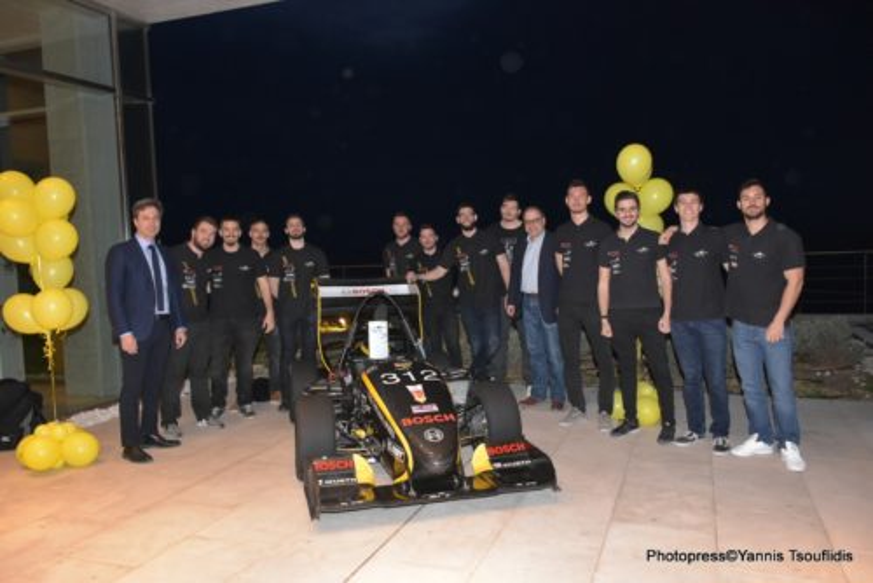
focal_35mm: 27
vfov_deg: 48.0
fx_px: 655
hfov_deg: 67.4
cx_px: 436
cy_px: 292
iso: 1250
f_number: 3.5
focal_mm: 18
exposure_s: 1/125
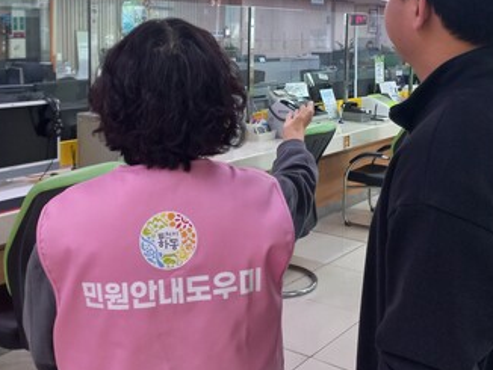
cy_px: 88
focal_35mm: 46
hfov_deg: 41.2
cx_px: 237
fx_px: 656
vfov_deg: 31.0
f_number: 1.8
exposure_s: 1/60
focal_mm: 4.6
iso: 160
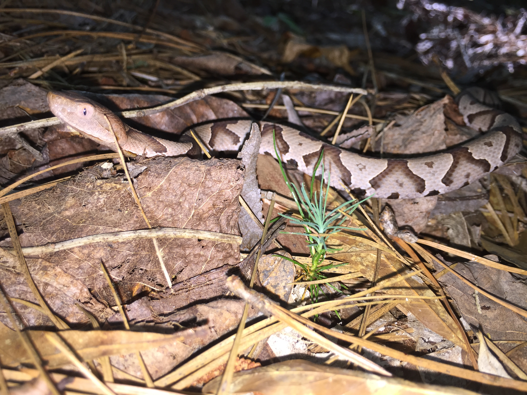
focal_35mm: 29
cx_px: 264
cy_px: 198
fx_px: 442
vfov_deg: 48.2
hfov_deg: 61.7
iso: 32
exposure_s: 1/81
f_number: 2.2
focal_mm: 4.15
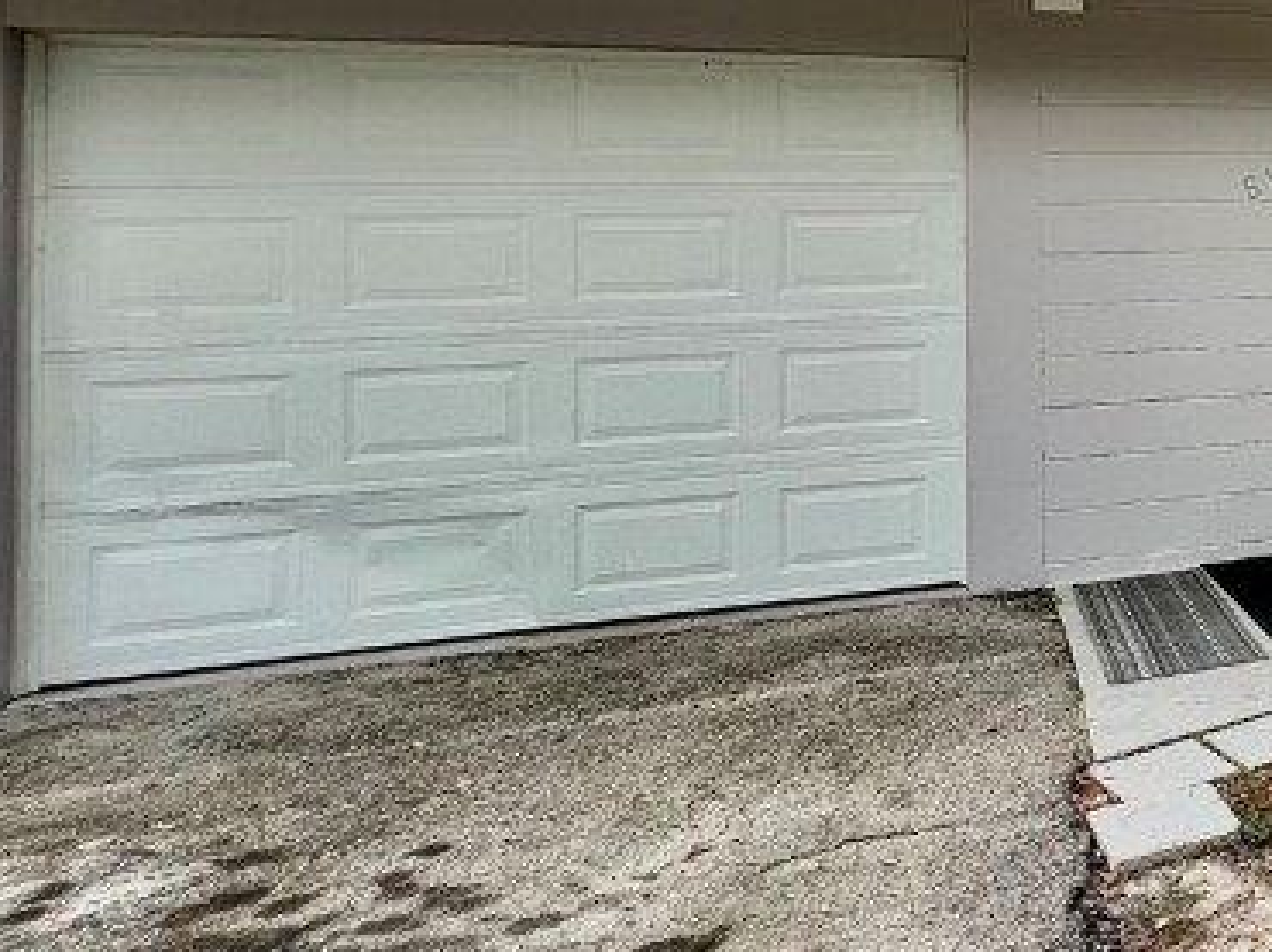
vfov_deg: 38.2
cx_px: 1636
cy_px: 192
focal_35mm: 36
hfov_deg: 35.7
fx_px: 1322
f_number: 1.8
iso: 32
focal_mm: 1.57
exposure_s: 1/119
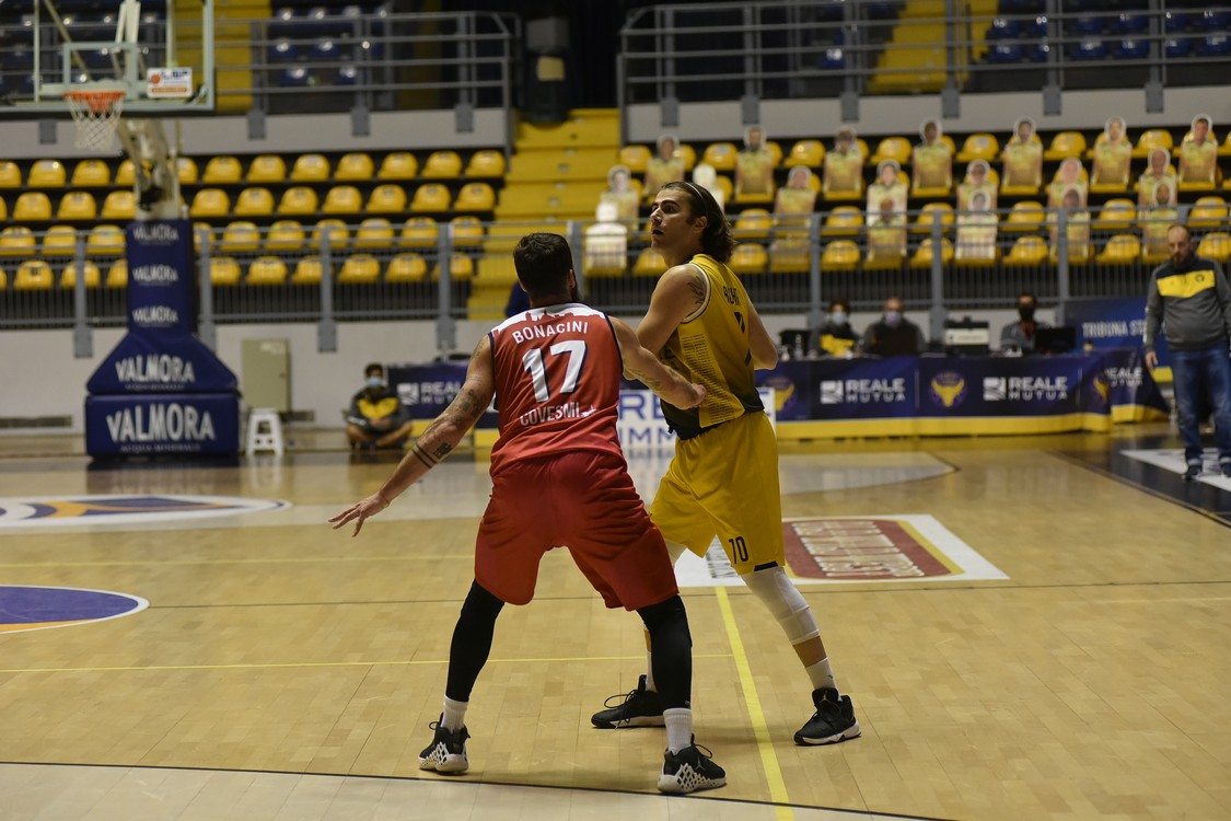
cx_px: 616
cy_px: 410
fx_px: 3829
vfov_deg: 12.2
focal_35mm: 112
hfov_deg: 18.3
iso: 3200
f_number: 4
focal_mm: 112
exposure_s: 1/1000
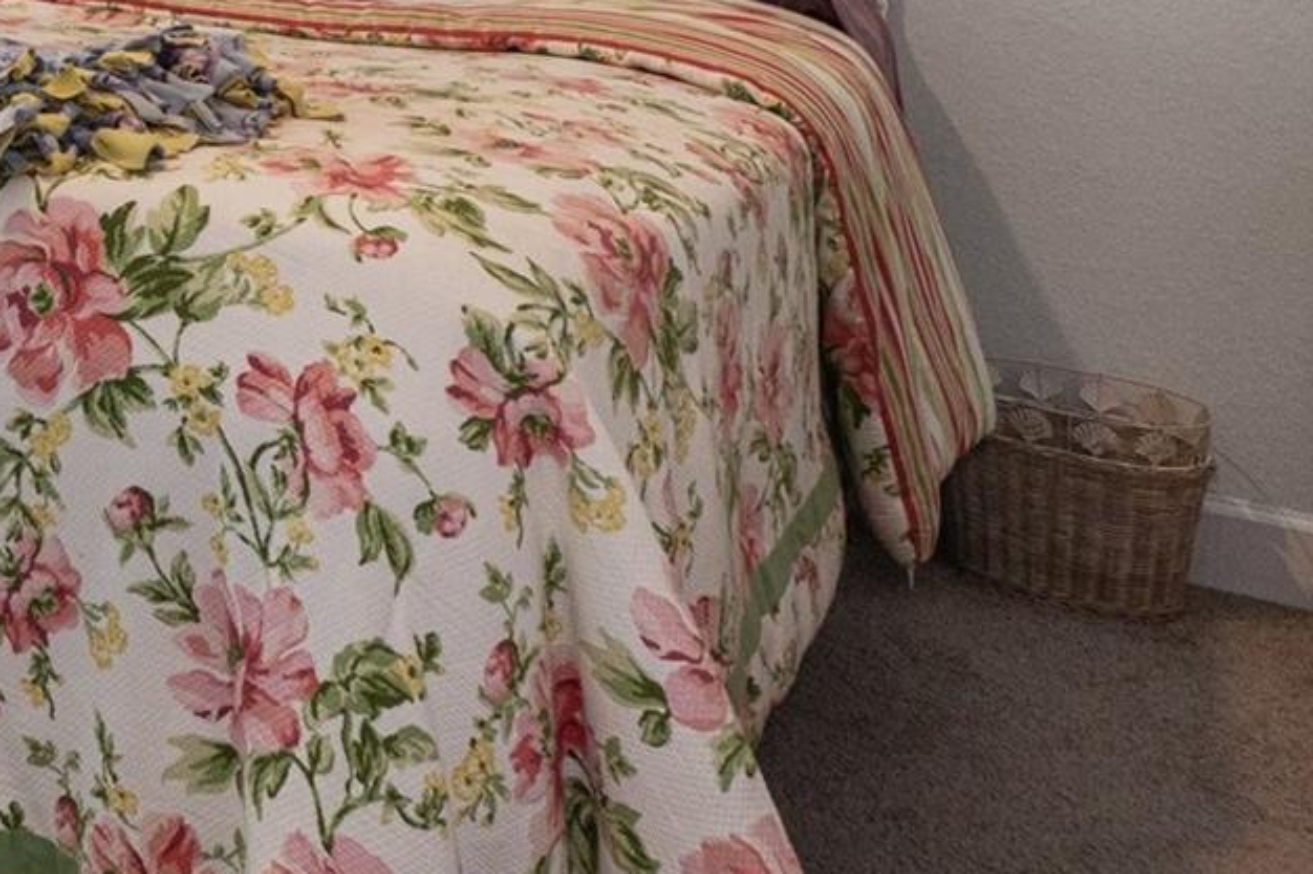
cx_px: -327
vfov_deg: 25.8
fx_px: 1677
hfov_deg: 33.3
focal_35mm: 46
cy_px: -205
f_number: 8
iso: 1000
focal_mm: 12
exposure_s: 1/15
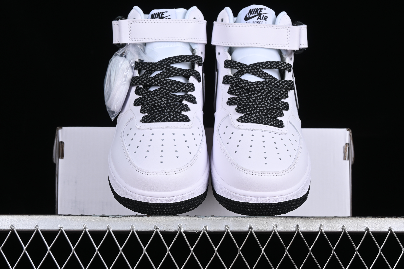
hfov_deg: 27.0
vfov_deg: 18.2
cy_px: 134
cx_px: 202
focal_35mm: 75
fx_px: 842
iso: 160
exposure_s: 1/80
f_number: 8
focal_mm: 50
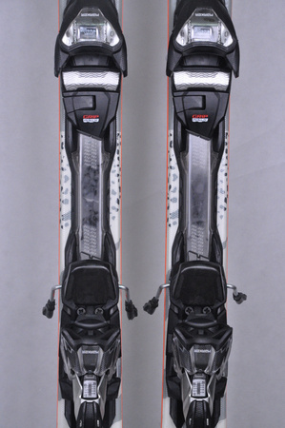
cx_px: 142
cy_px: 214
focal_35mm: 112
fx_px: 1339
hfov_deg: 12.2
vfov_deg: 18.2
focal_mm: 75
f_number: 8
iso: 3200
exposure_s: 1/125
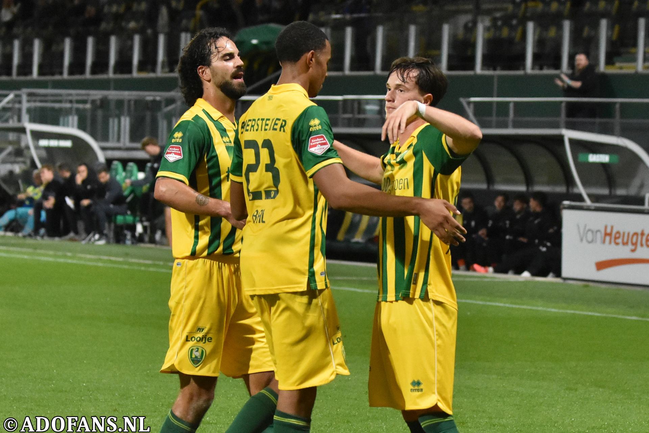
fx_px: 1893
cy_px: 216
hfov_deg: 19.5
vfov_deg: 13.0
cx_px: 324
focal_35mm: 105
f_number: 2.8
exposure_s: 1/640
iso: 3200
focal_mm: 70
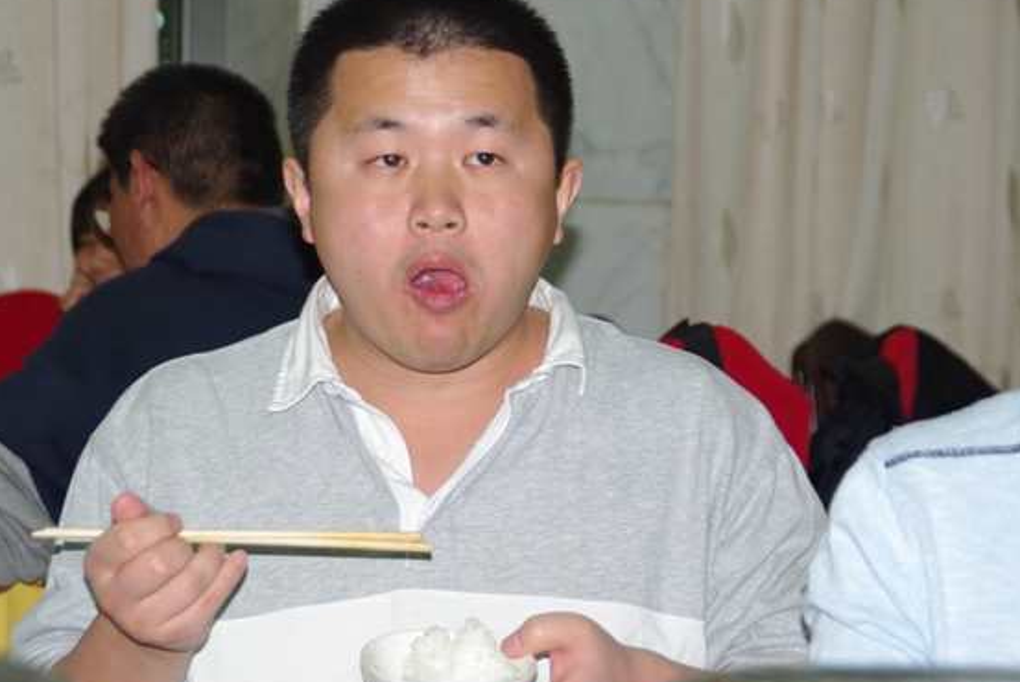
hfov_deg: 17.3
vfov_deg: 11.6
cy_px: 337
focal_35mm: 118
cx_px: 435
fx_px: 3347
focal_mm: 68
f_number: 5.6
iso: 400
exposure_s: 1/90
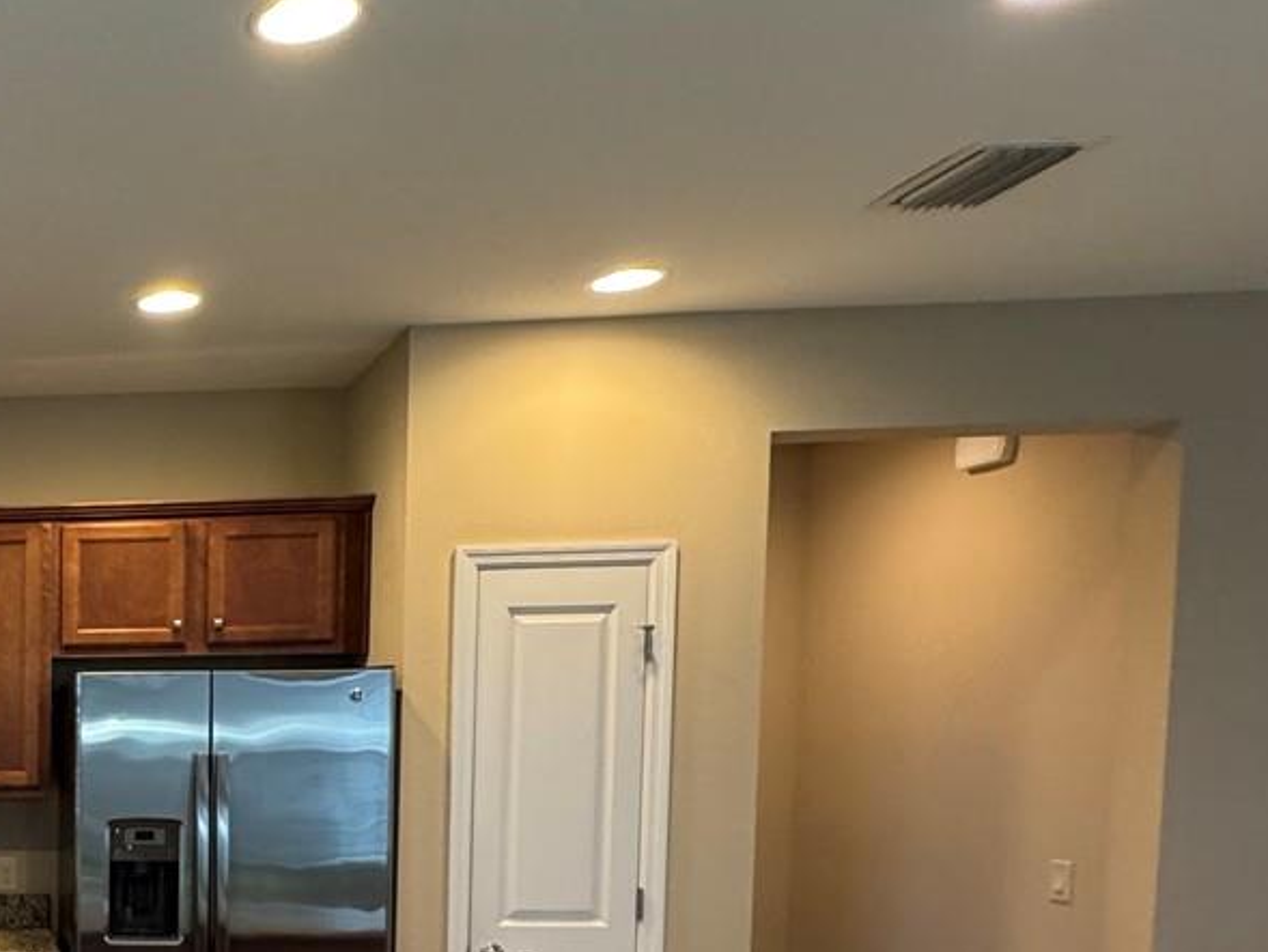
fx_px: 1392
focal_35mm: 38
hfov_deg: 38.4
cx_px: -198
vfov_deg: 35.7
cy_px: 842
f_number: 2.2
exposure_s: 1/60
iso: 400
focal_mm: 2.22
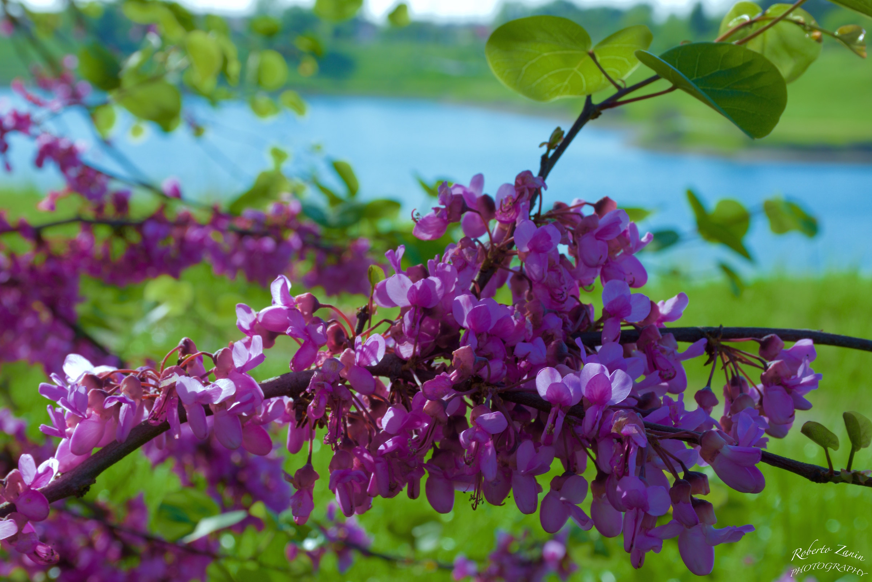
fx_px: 2035
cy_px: 291
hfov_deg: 24.2
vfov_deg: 16.3
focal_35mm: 84
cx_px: 436
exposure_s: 1/50
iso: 100
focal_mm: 56
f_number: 14
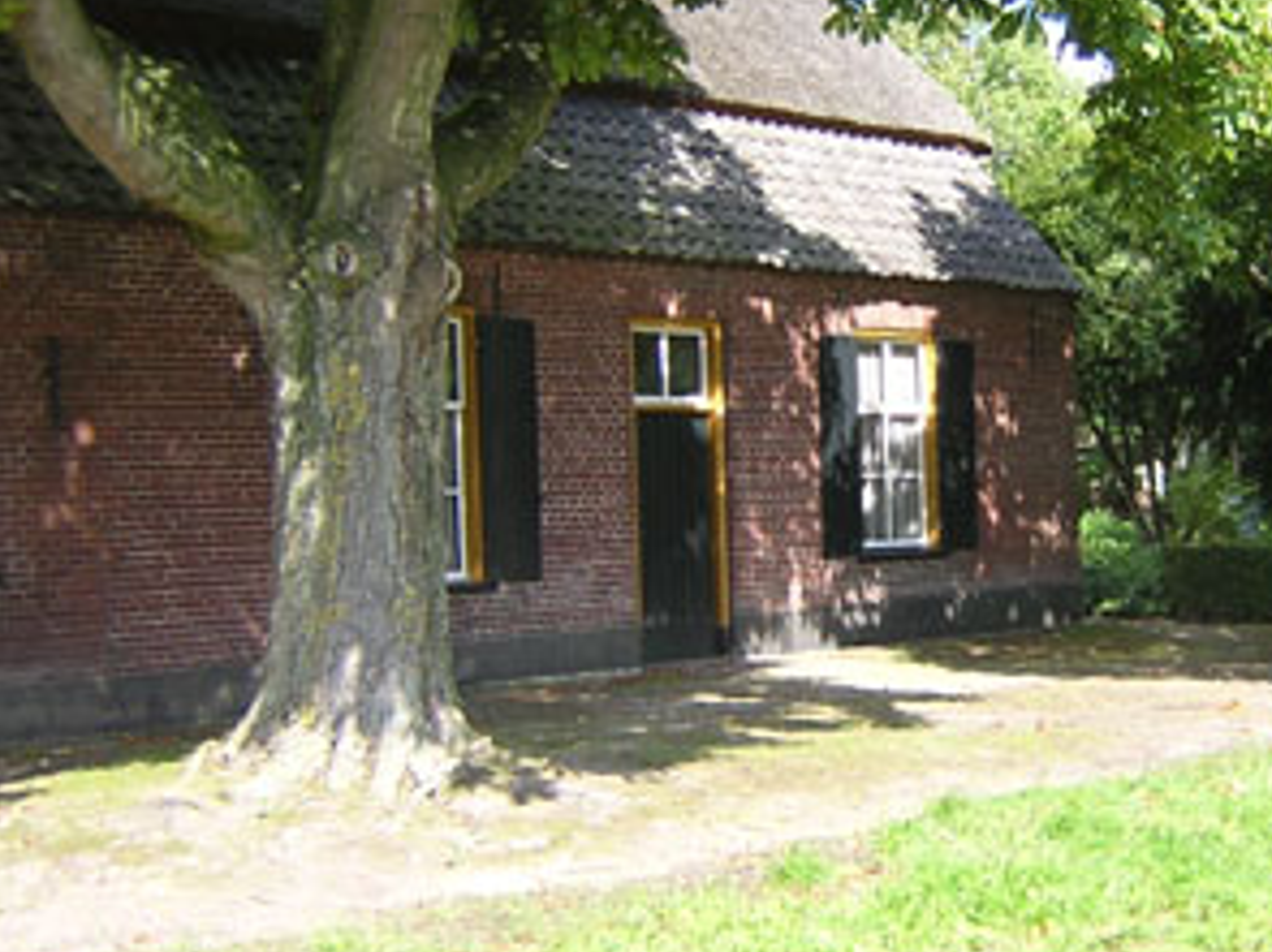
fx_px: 2020
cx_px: 962
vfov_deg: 26.5
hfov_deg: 34.2
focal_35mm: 55
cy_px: 362
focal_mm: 4.7
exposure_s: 1/220
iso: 100
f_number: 2.6
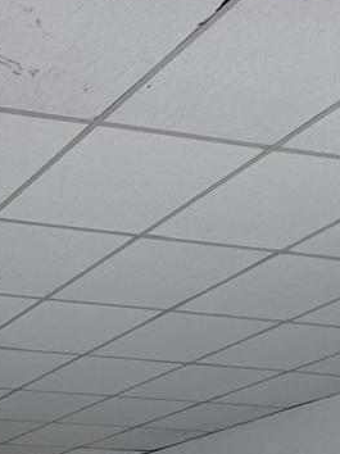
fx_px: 997
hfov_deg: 15.9
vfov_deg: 20.3
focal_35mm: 76
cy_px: 761
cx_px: -307
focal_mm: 2.22
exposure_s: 1/100
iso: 40
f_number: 2.2
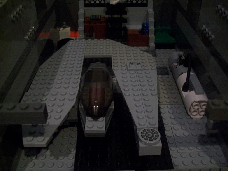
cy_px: 86
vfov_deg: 39.7
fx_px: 237
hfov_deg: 51.3
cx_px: 114
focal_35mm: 36
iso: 200
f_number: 2.7
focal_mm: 6
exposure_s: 1/8
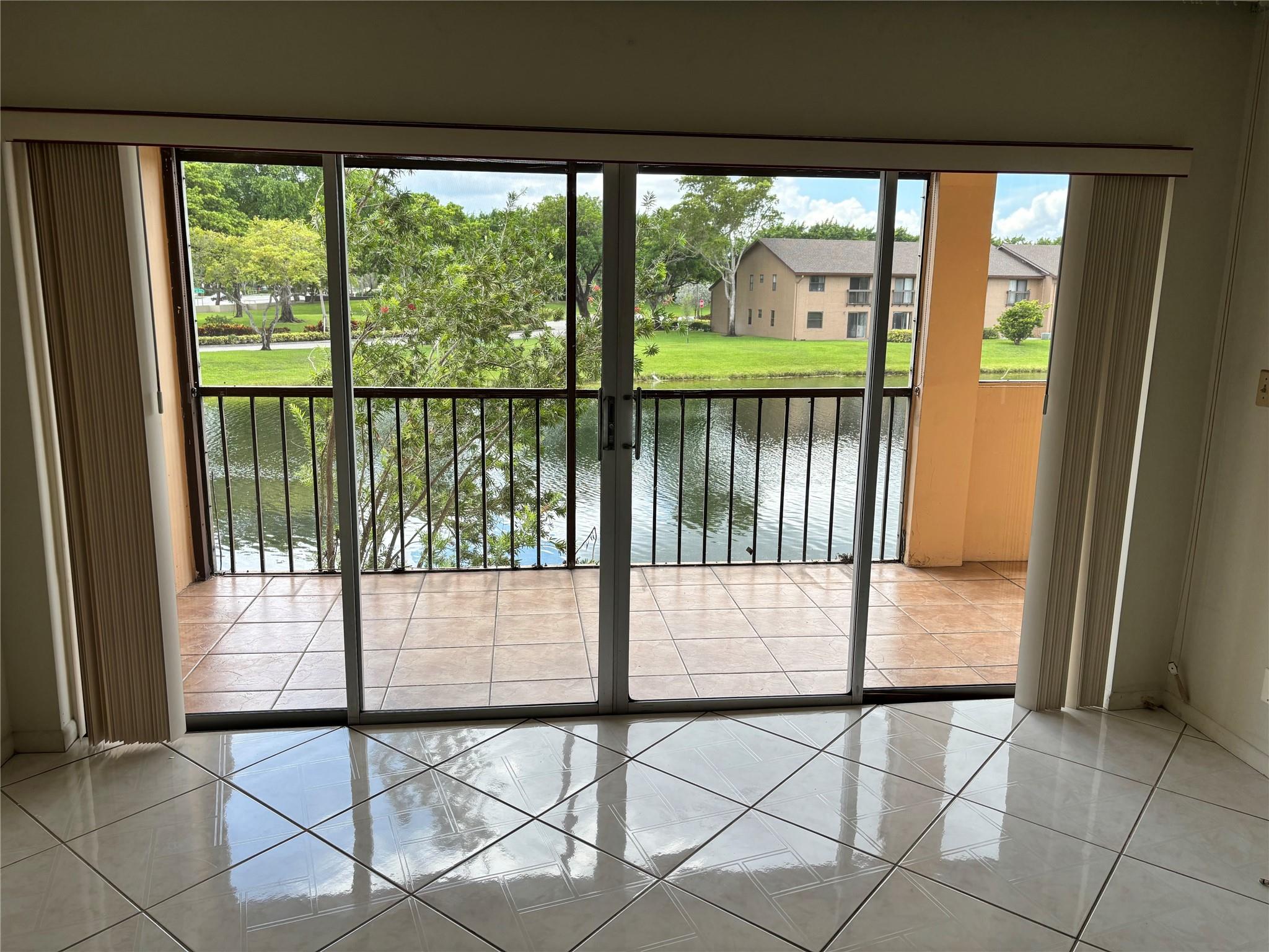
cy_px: 476
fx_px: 953
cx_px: 634
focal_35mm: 26
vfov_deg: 53.1
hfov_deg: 67.3
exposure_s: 1/390
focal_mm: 5.96
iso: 50
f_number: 1.6
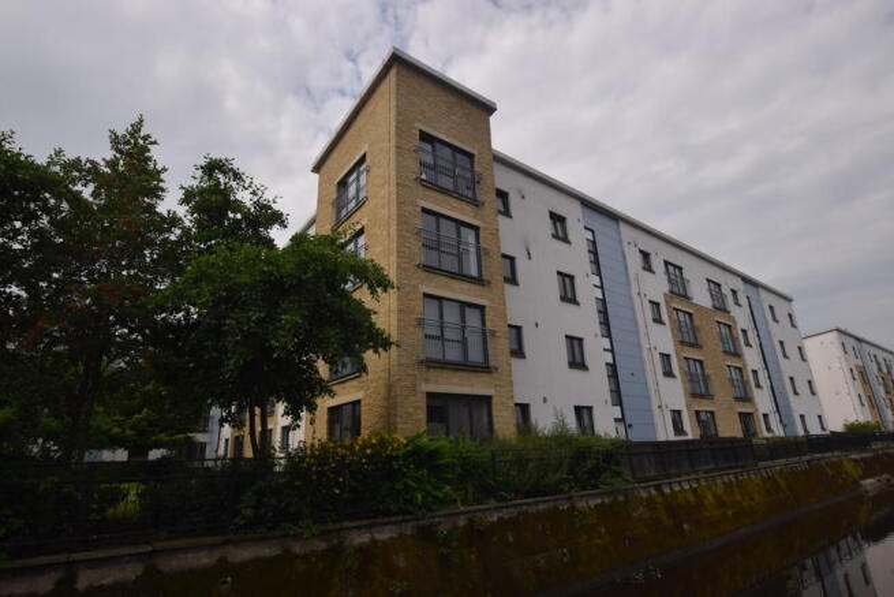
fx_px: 447
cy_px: 298
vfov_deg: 67.4
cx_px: 447
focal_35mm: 18
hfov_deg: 90.0
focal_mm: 12
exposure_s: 1/200
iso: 100
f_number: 10
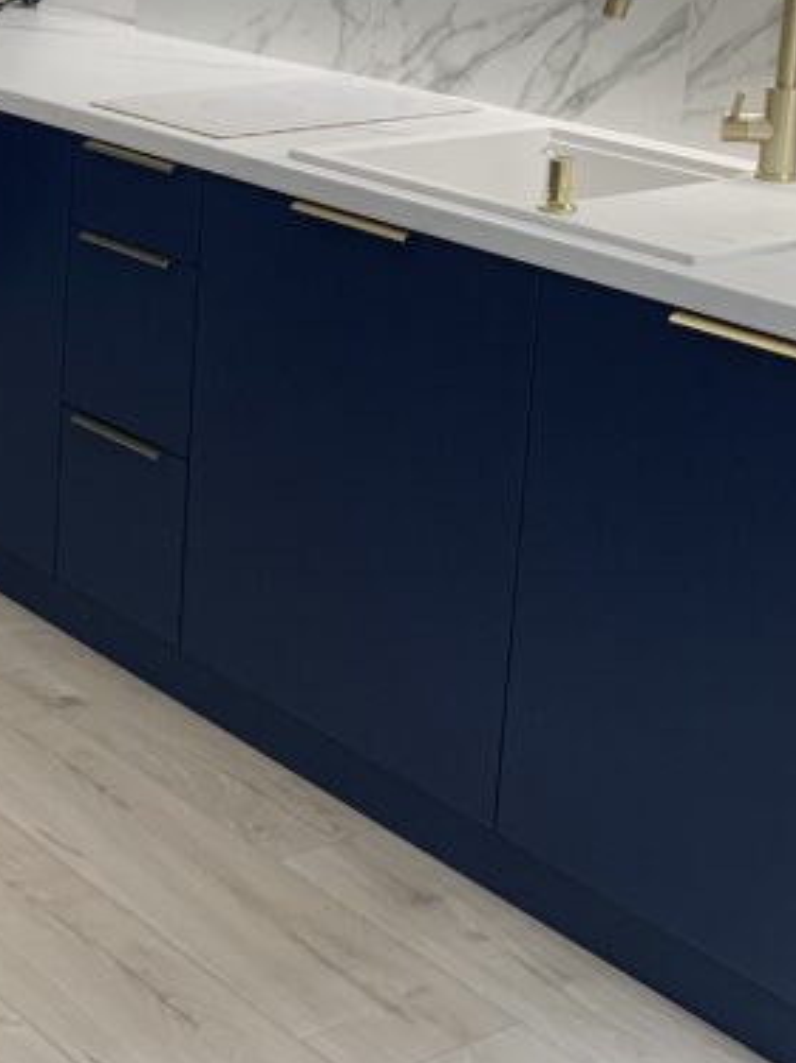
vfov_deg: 26.8
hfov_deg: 19.4
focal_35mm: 71
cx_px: -178
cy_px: 184
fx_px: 2178
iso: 80
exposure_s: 1/100
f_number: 1.8
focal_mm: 4.25
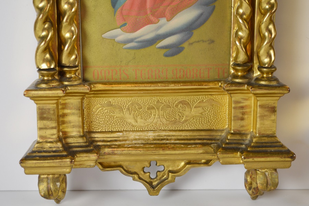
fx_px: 541
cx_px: 154
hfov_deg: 31.9
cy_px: 103
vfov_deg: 21.6
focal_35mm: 63
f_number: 5.3
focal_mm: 42
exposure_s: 1/100
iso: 400
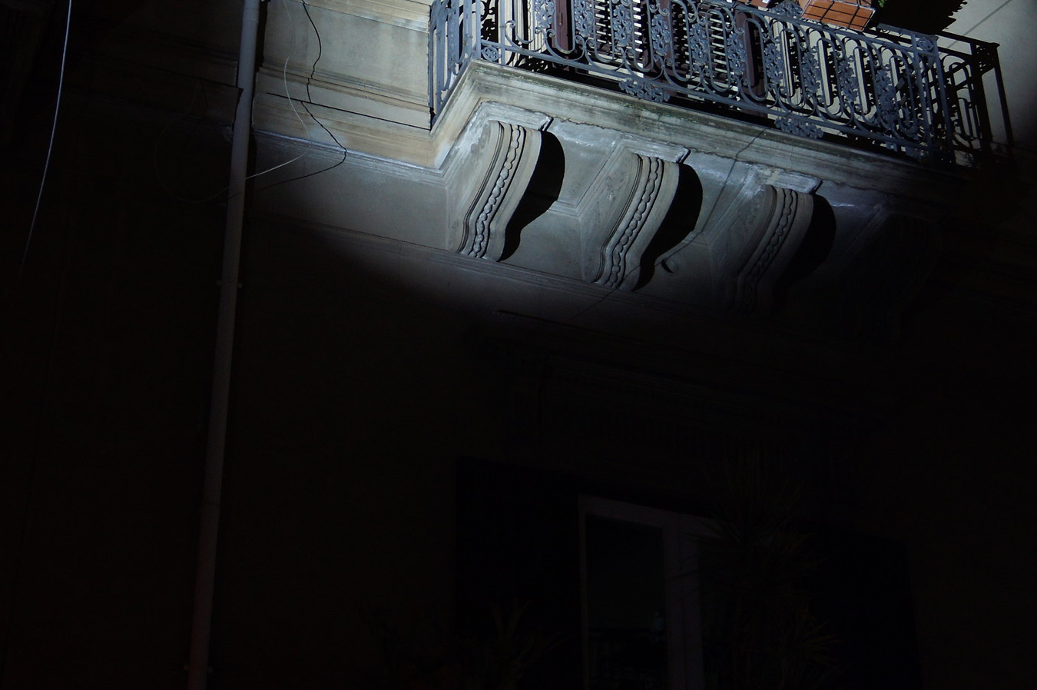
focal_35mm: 80
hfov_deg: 25.4
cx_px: 472
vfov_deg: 16.9
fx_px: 2303
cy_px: 141
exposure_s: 1/50
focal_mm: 30
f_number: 4.5
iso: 400
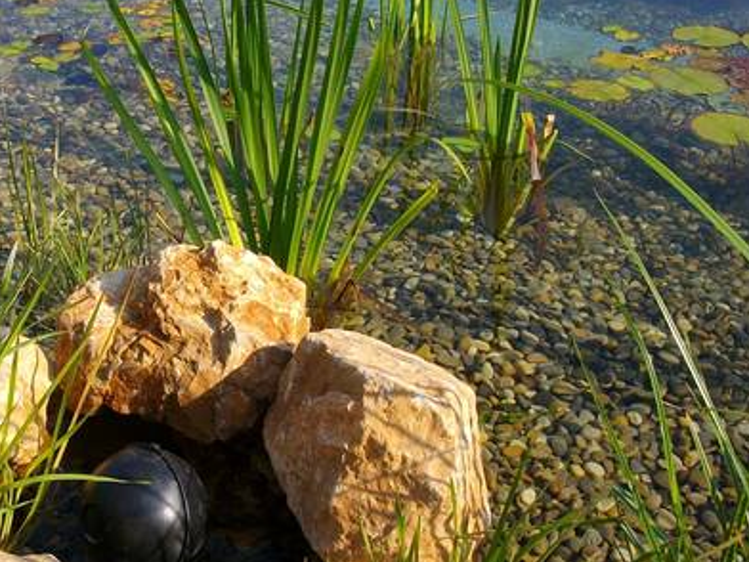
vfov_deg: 26.6
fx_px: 1190
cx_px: 212
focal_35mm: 55
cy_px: 296
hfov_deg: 34.4
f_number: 5.5
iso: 80
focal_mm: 5.7
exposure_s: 1/278
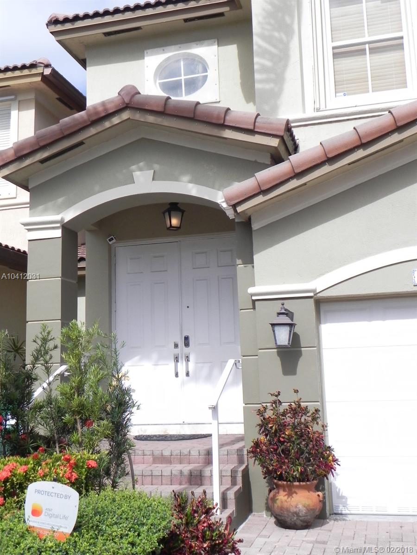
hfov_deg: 35.1
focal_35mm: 41
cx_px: 208
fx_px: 659
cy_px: 278
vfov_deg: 45.8
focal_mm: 7.3
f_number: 3.2
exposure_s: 1/2000
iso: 160
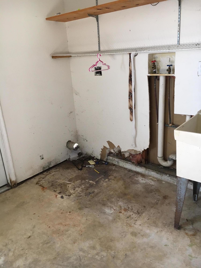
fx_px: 225
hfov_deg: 48.2
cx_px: 100
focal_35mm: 29
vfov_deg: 61.7
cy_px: 134
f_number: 2.2
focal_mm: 4.15
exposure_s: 1/30
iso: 80
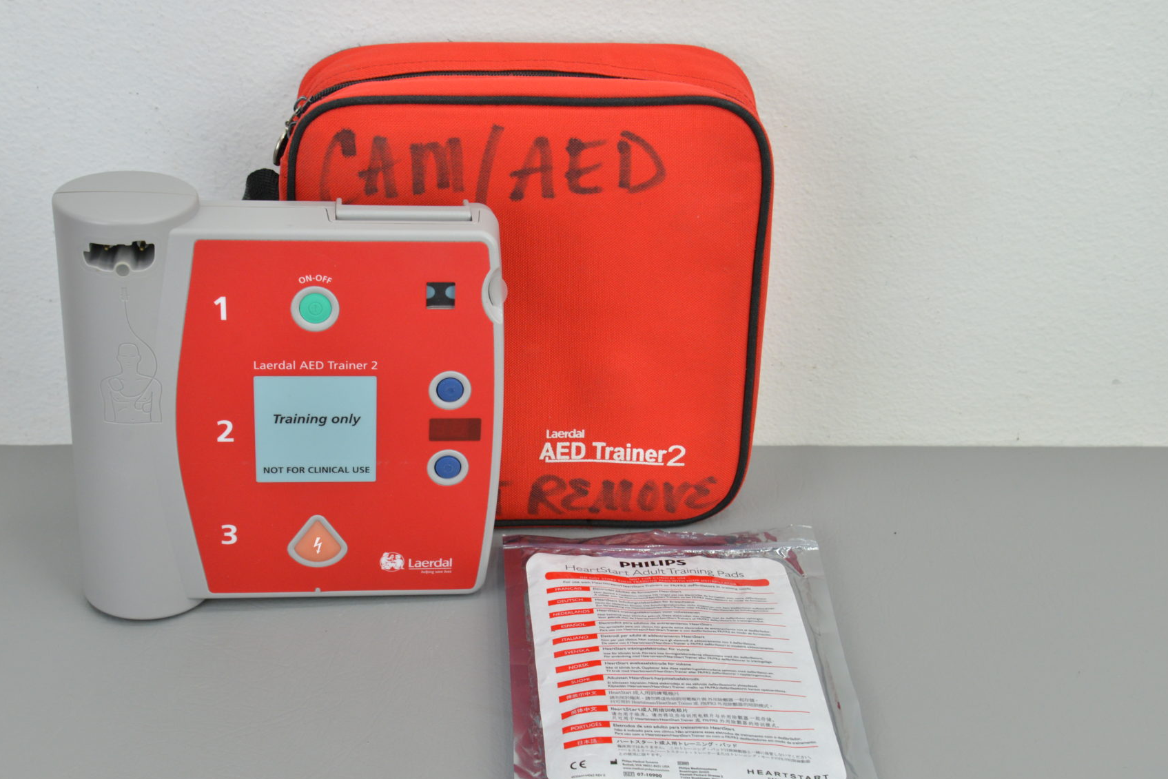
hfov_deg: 34.4
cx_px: 504
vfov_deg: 23.4
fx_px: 1882
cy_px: 427
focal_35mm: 58
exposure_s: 1/100
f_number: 7.1
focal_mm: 48
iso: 1000
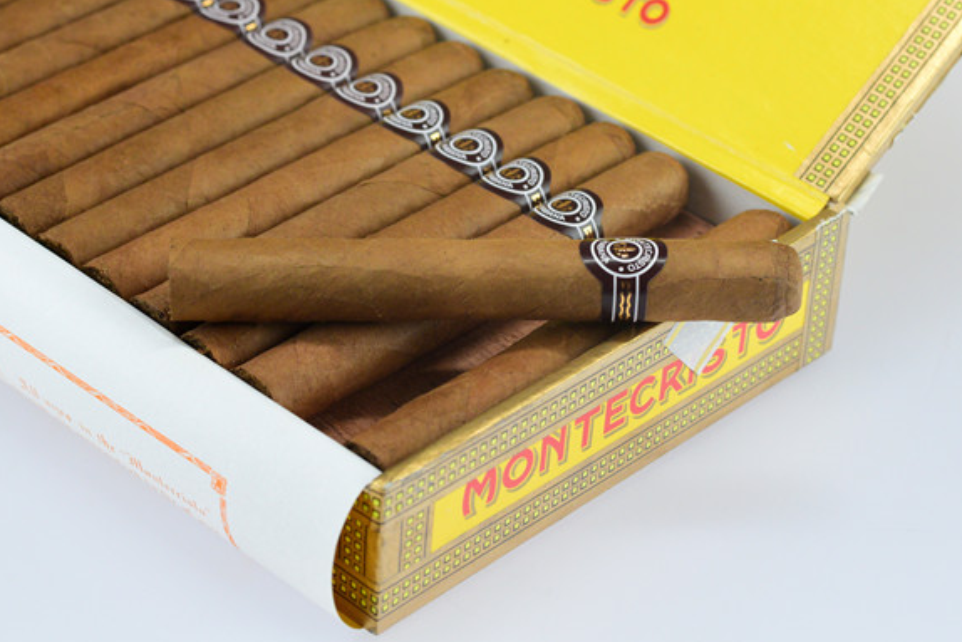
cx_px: 436
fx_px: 2619
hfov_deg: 20.8
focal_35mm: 98
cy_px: 268
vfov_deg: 14.0
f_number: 6.3
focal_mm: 50
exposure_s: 1/200
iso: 800
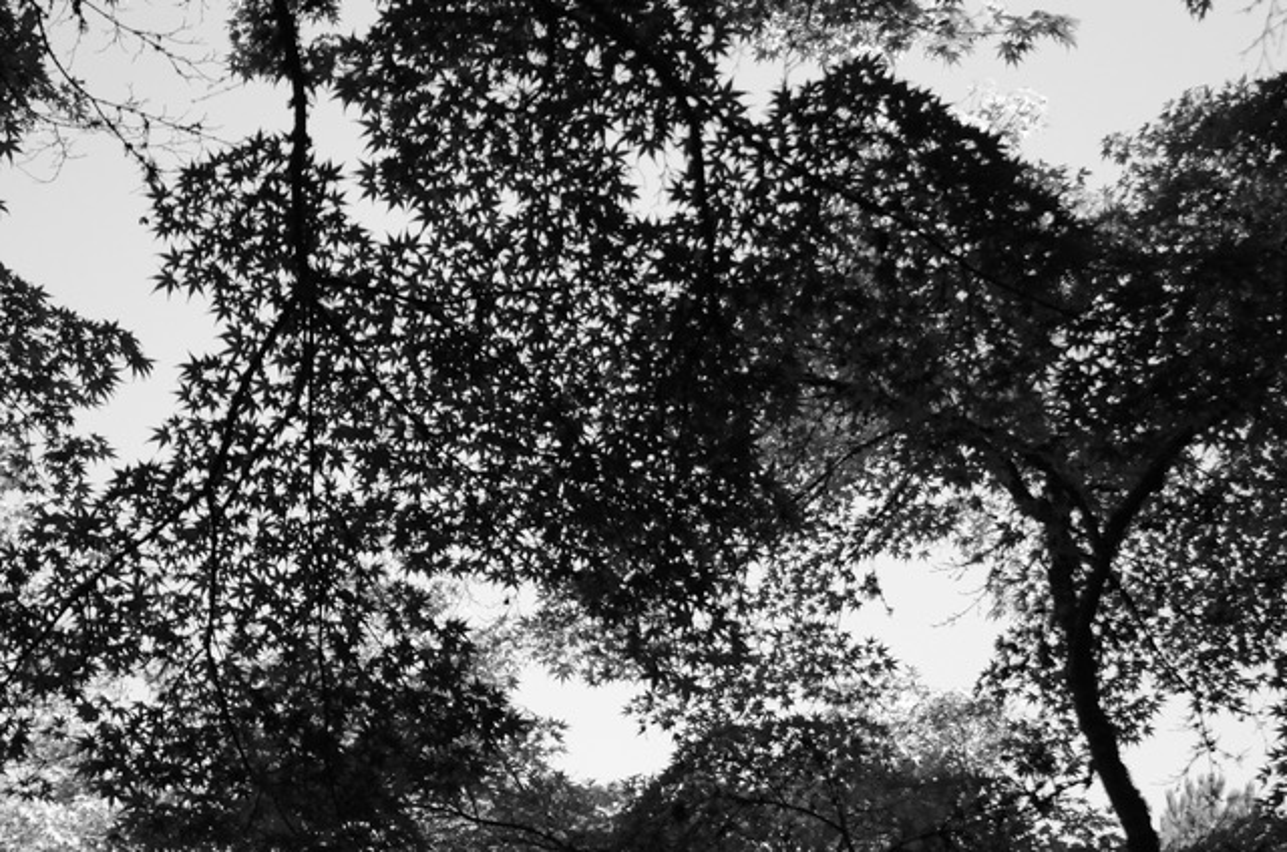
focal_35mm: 82
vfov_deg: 16.5
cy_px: 426
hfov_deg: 24.7
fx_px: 2943
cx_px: 644
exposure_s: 1/1250
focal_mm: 55
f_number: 5.6
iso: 1250
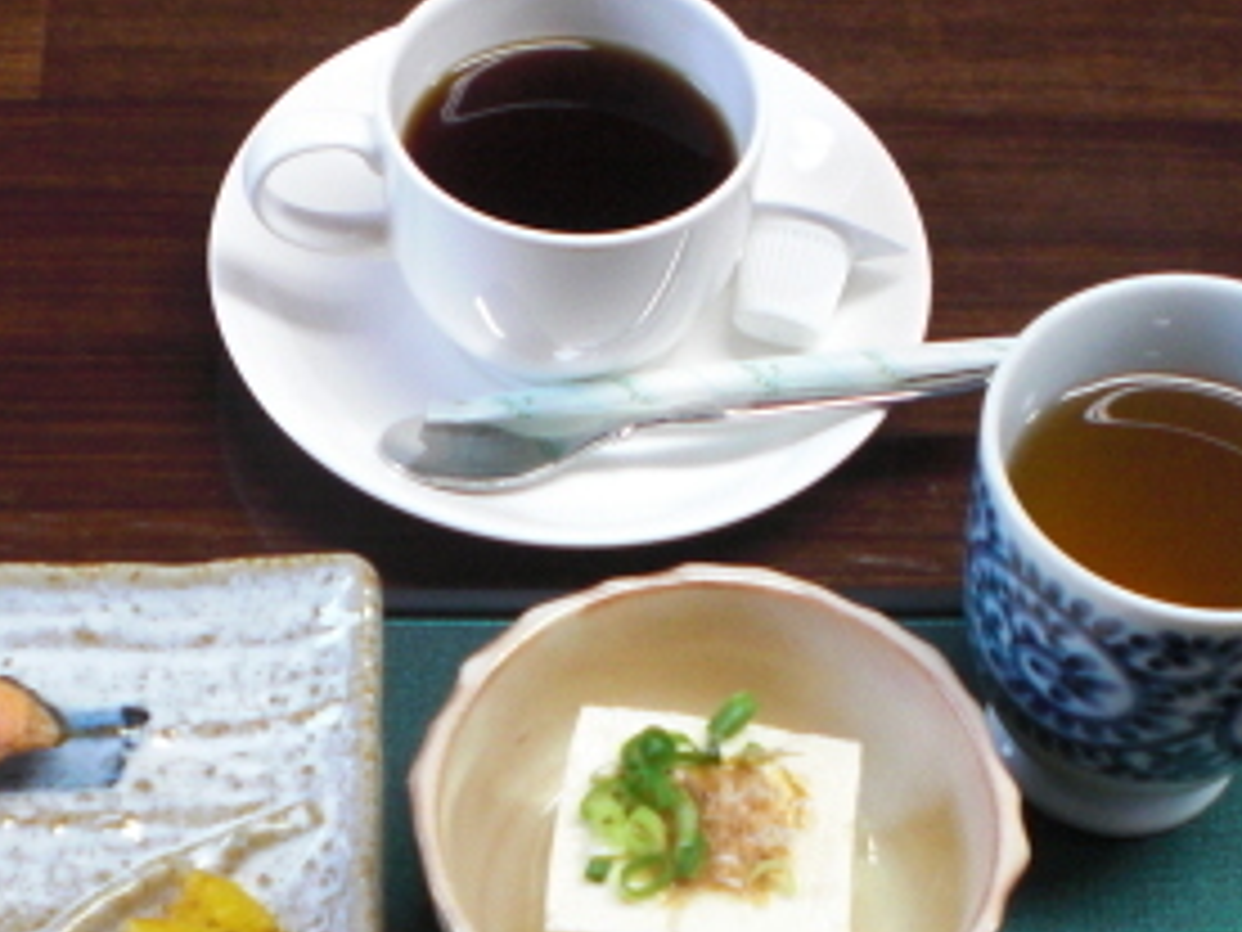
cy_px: 982
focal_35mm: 88
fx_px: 3157
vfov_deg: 16.4
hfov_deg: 22.1
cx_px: 356
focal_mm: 6.3
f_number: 3.1
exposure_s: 1/80
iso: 200
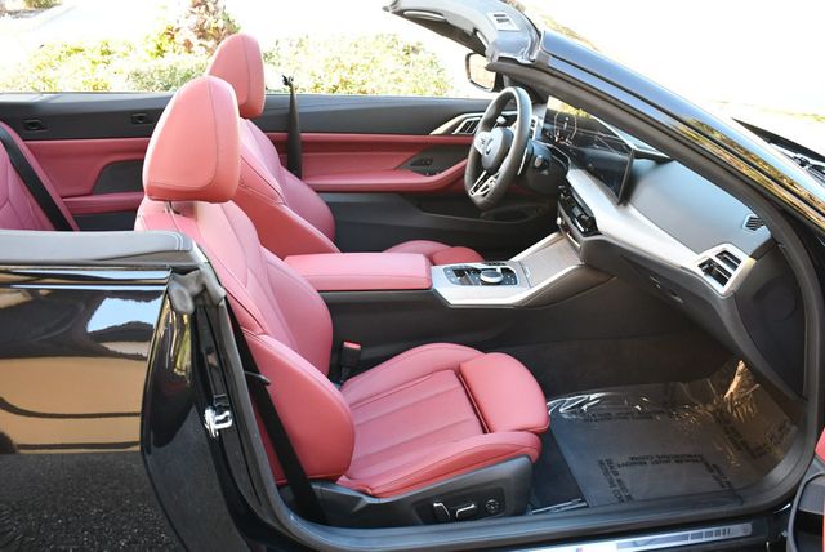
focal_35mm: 36
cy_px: 276
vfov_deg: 36.9
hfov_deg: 53.1
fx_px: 826
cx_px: 412
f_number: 3.5
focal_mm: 18
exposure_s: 1/160
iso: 800
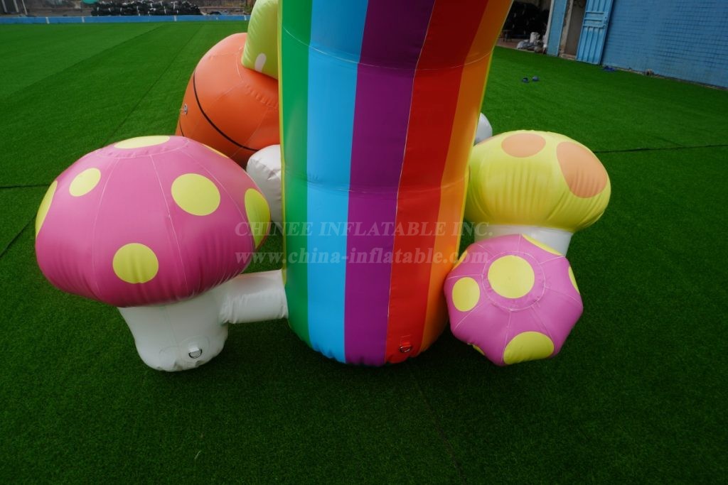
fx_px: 485
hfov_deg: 73.7
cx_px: 364
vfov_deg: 53.1
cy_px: 242
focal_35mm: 24
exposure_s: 1/160
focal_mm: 16
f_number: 10
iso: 100
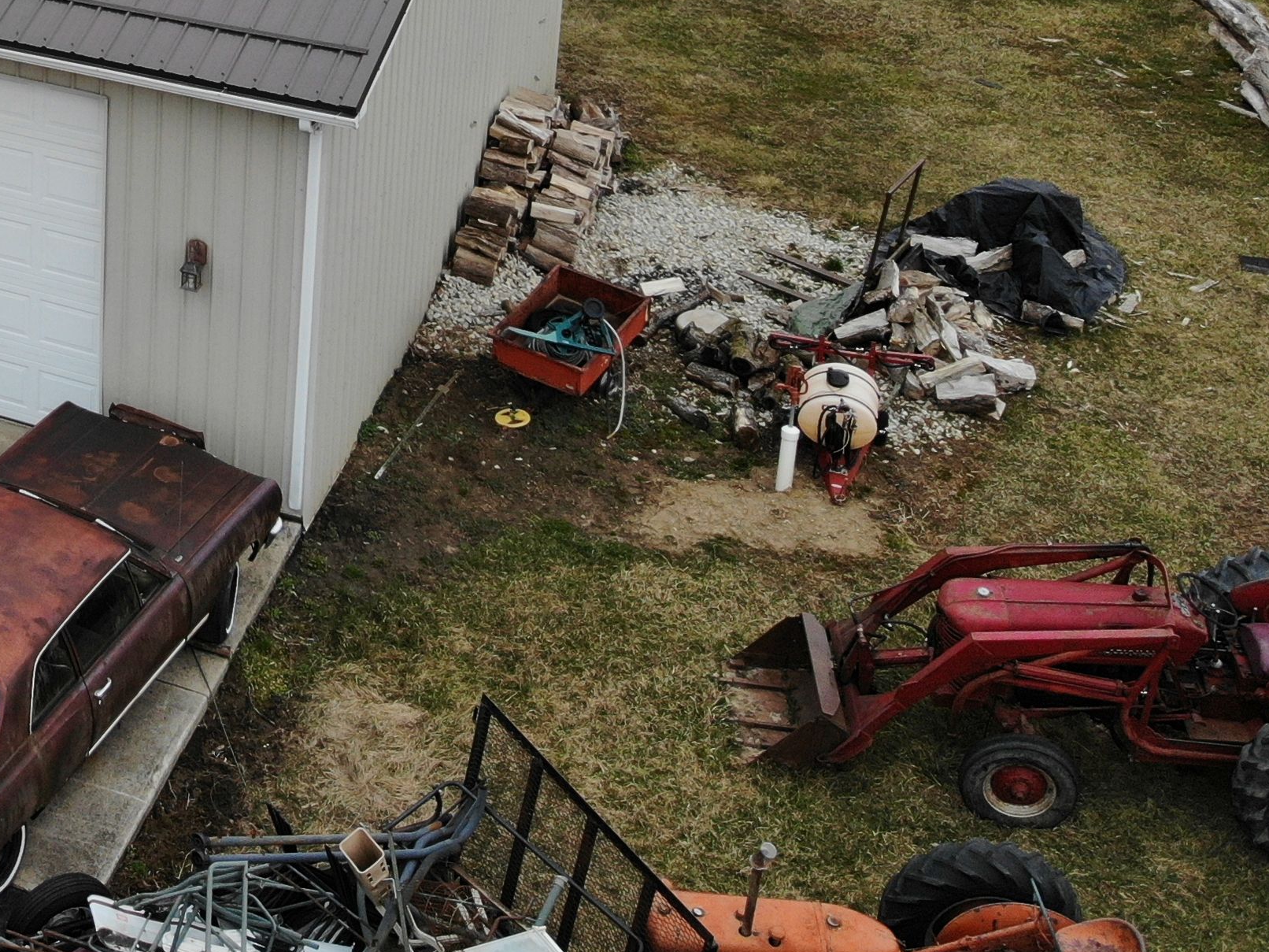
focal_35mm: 60
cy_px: -186
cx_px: -183
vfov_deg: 22.5
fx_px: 2200
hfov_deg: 28.7
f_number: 2.8
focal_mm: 4.5
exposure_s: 1/131
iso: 100
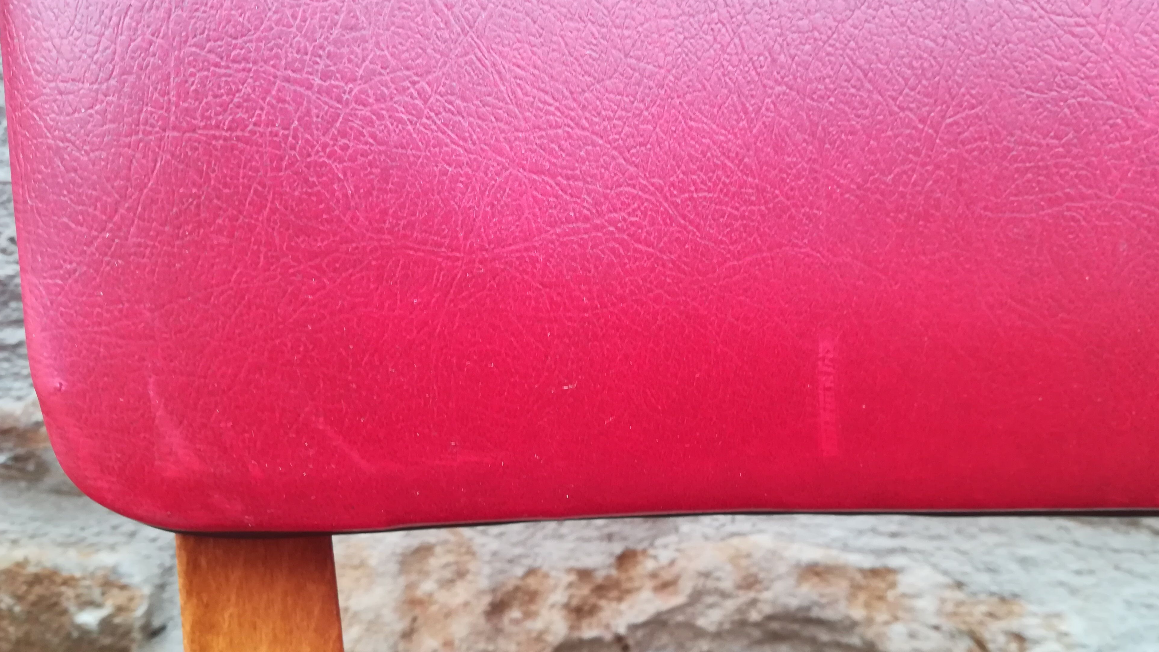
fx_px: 891
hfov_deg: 66.1
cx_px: 590
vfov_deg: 39.7
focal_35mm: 29
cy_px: 434
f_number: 2.2
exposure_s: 1/33.3
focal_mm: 3.83
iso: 250
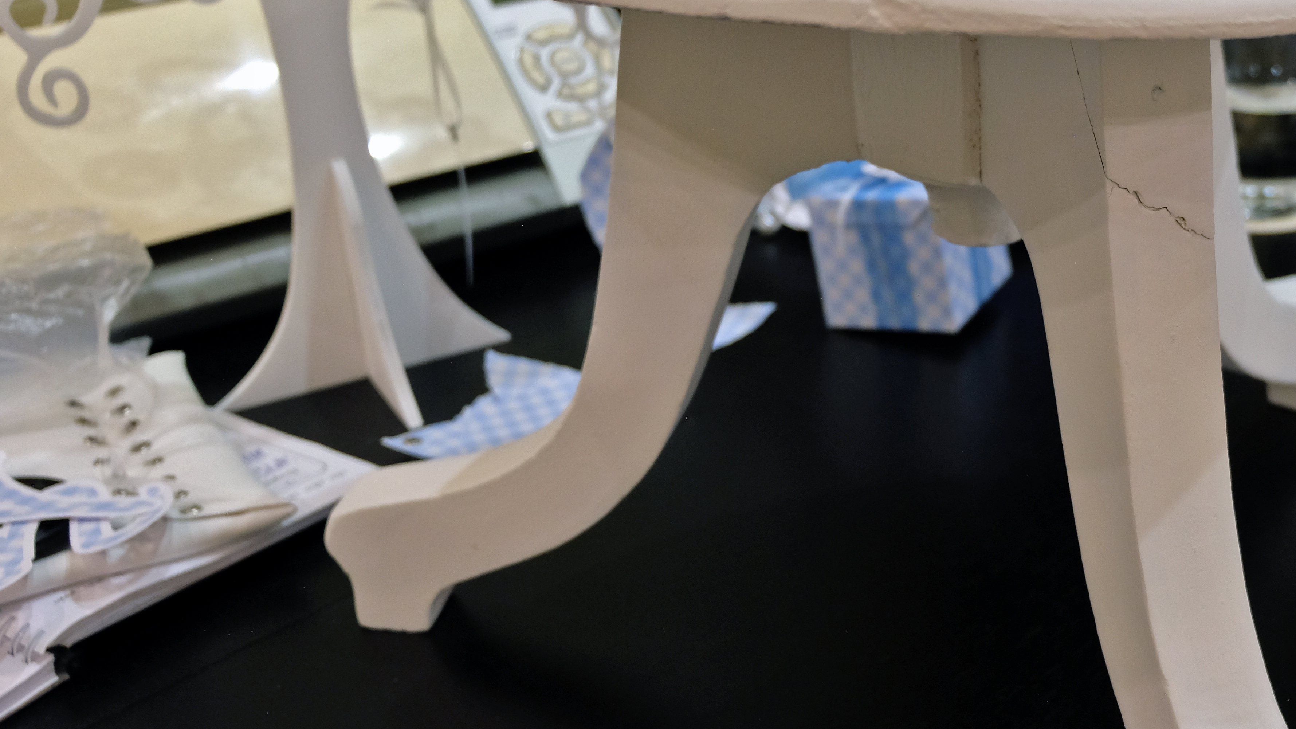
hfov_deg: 37.9
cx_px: 1017
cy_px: 372
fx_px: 1821
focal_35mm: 53
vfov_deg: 22.6
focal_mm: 20.1
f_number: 3.8
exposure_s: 1/30
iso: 800
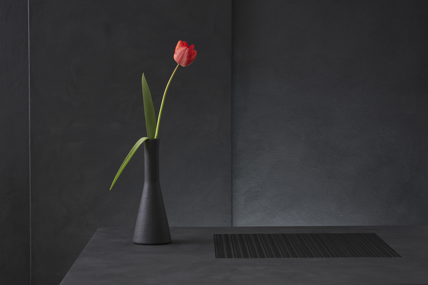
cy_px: 142
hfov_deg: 22.6
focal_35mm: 90
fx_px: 1070
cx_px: 214
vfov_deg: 15.2
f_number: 11
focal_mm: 60
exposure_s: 2.3
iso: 160
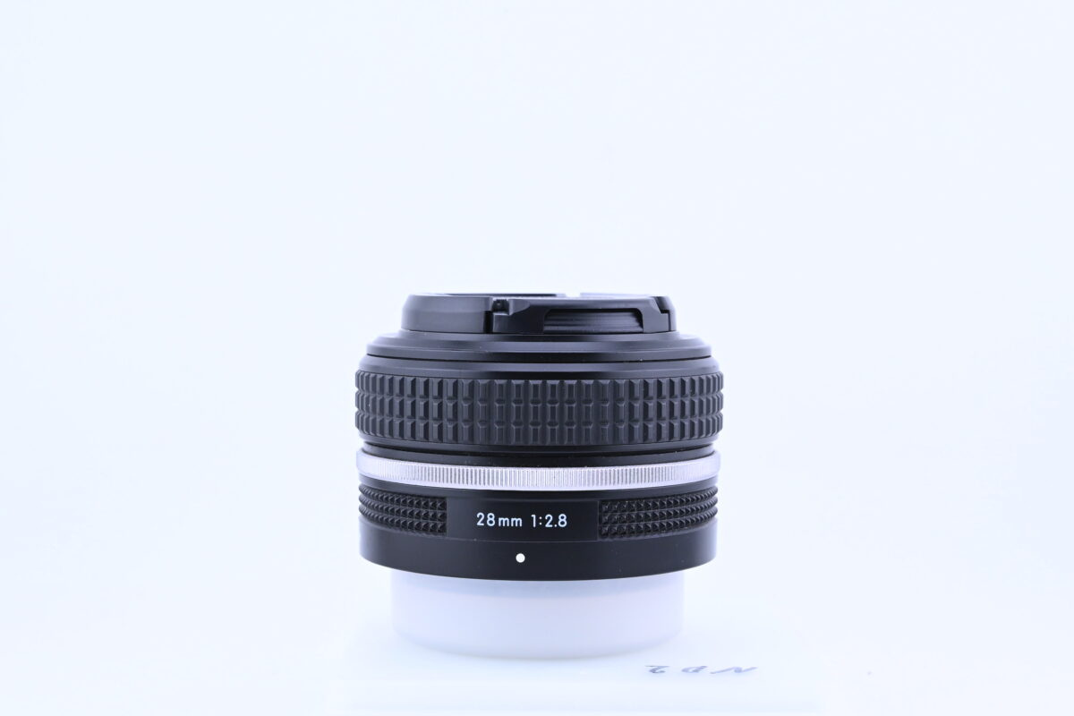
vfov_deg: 22.3
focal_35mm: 61
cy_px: 358
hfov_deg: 32.9
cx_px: 537
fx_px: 1820
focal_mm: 41
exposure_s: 1/125
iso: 640
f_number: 11
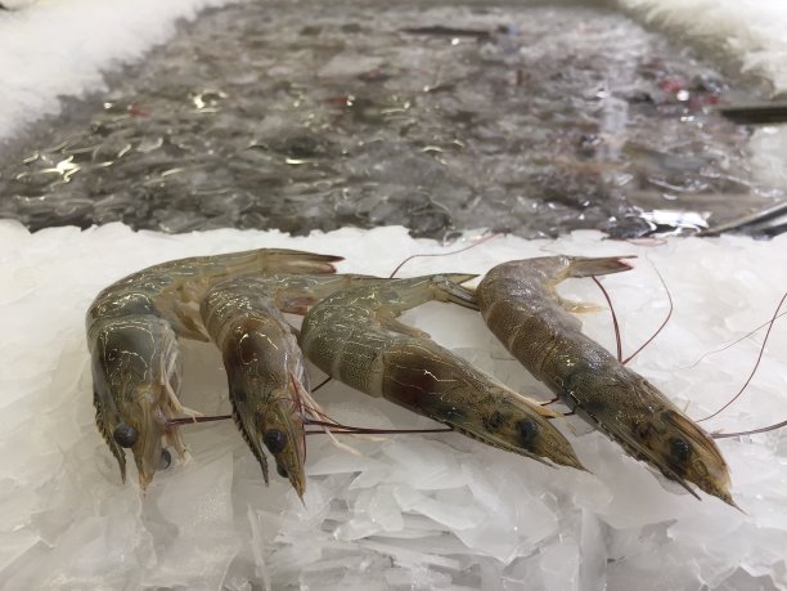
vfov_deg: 48.2
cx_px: 394
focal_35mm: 29
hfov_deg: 61.7
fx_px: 659
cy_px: 296
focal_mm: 4.15
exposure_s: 1/50
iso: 40
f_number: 2.2
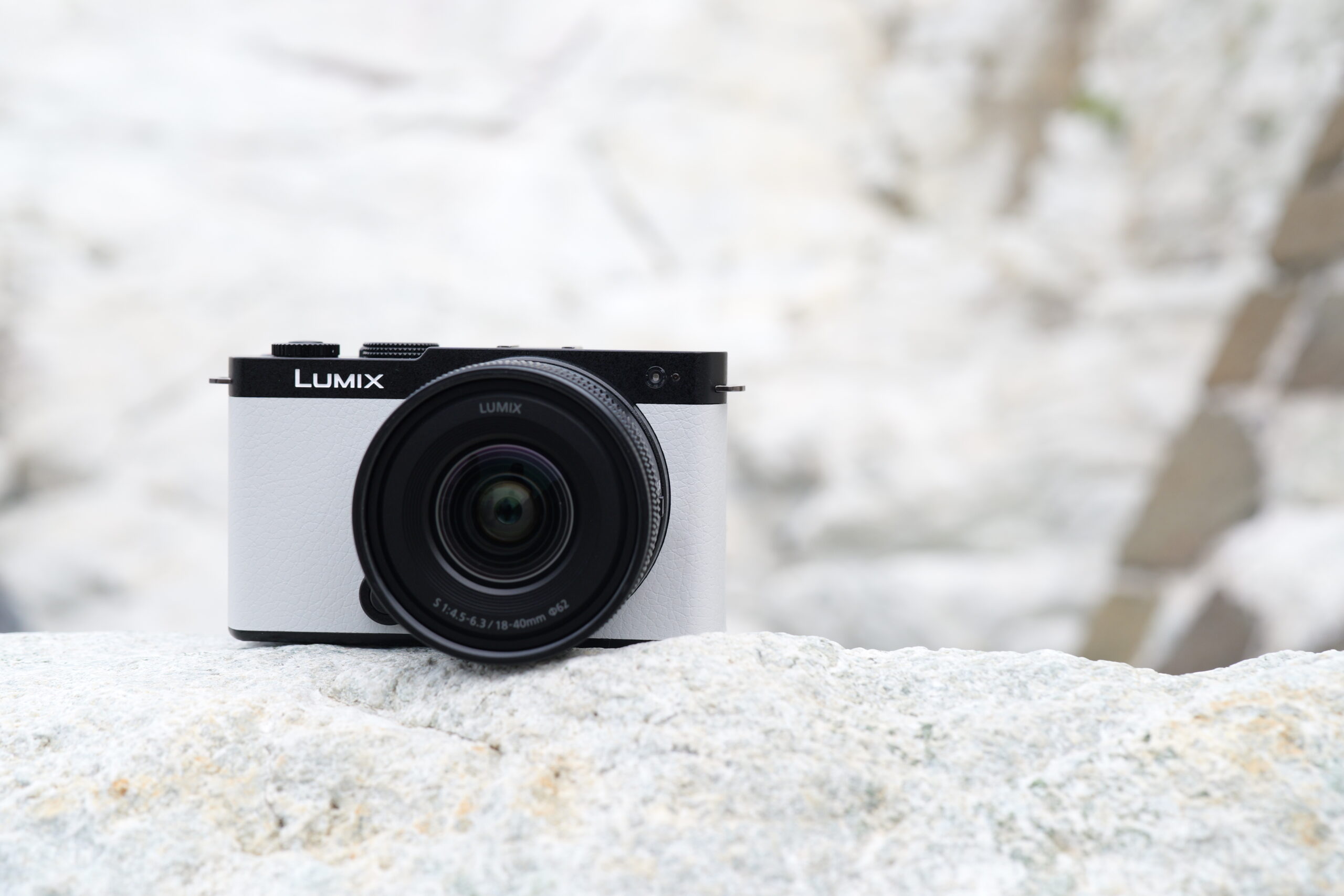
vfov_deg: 27.0
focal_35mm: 50
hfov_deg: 39.6
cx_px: 672
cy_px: 448
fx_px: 1867
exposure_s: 1/60
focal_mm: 50
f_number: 5.6
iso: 800
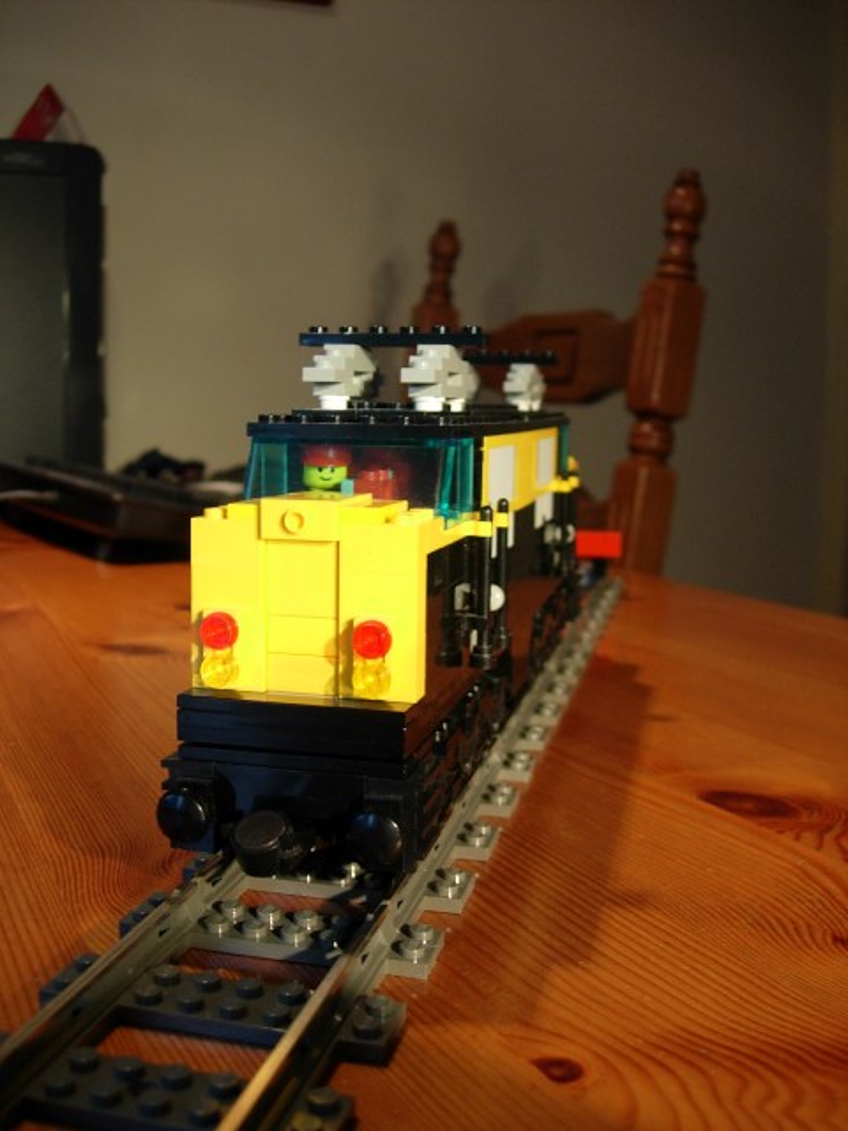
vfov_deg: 49.0
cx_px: 424
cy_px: 566
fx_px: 1241
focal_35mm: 38
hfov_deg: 37.7
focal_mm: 7.8
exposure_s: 1/15.5
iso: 64
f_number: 2.8
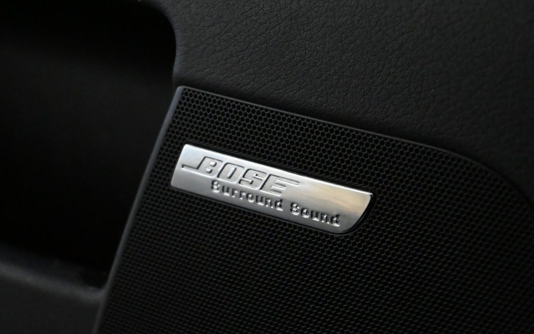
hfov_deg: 21.2
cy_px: 185
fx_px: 1426
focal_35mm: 98
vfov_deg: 13.3
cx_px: 259
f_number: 6.3
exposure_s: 1/80
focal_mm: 50
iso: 9000
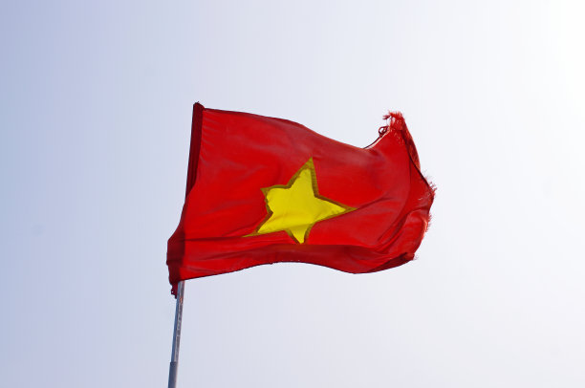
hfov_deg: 38.2
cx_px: 292
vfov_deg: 25.9
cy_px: 194
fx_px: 844
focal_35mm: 52
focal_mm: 35
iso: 200
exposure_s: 1/2000
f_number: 5.6
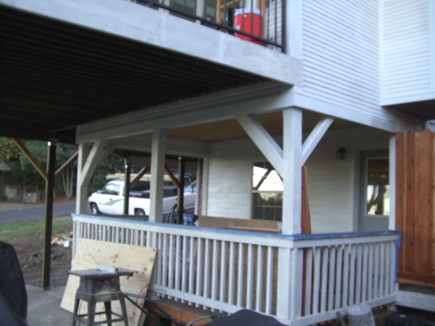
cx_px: 218
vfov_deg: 37.7
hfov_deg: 49.0
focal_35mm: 38
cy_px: 163
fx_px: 478
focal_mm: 6.2
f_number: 2.7
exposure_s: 1/80
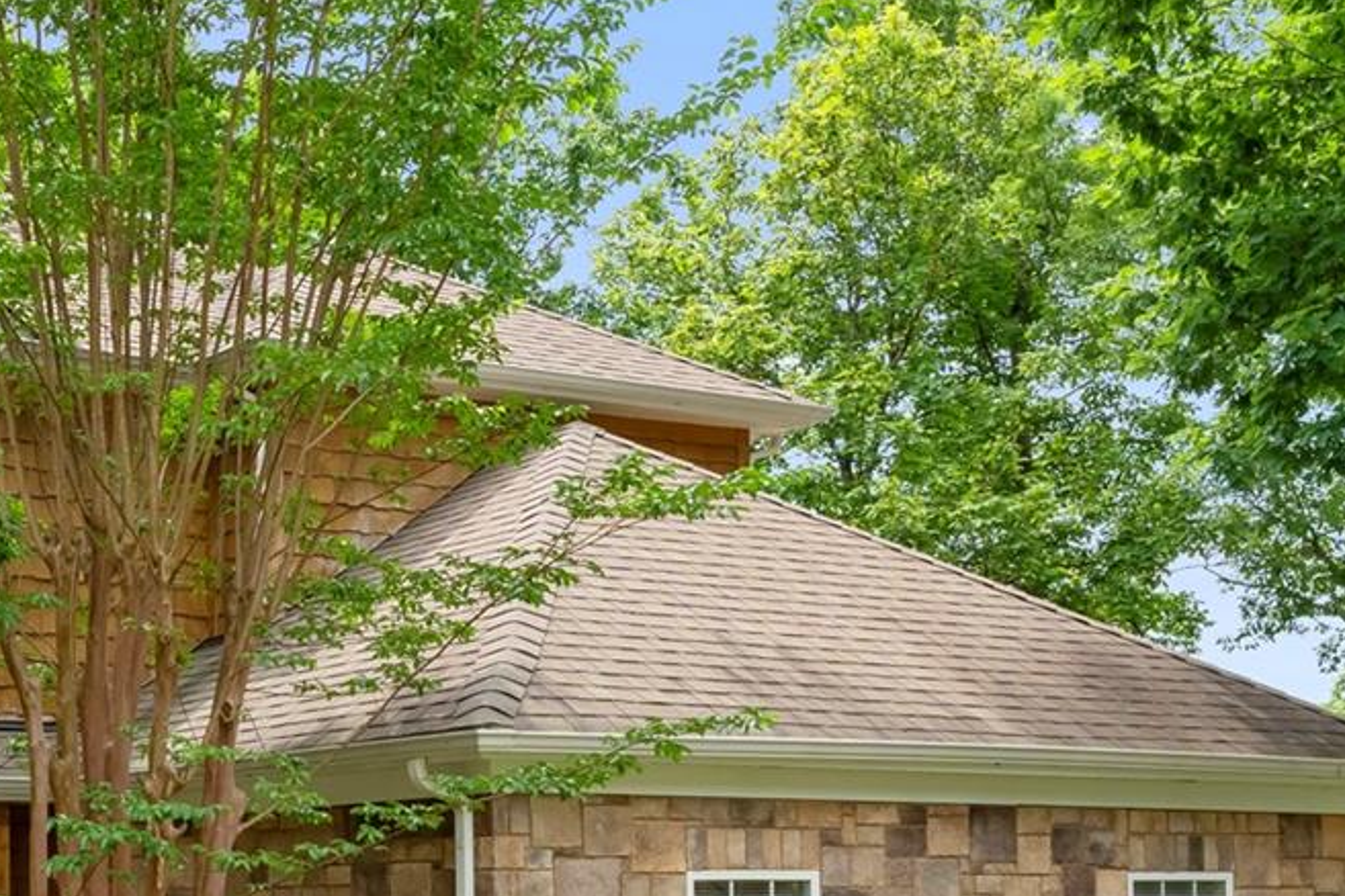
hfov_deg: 31.8
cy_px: 885
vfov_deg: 23.9
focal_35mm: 54
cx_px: -190
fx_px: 2027
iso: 320
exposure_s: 1/320
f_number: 7.1
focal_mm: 17.4
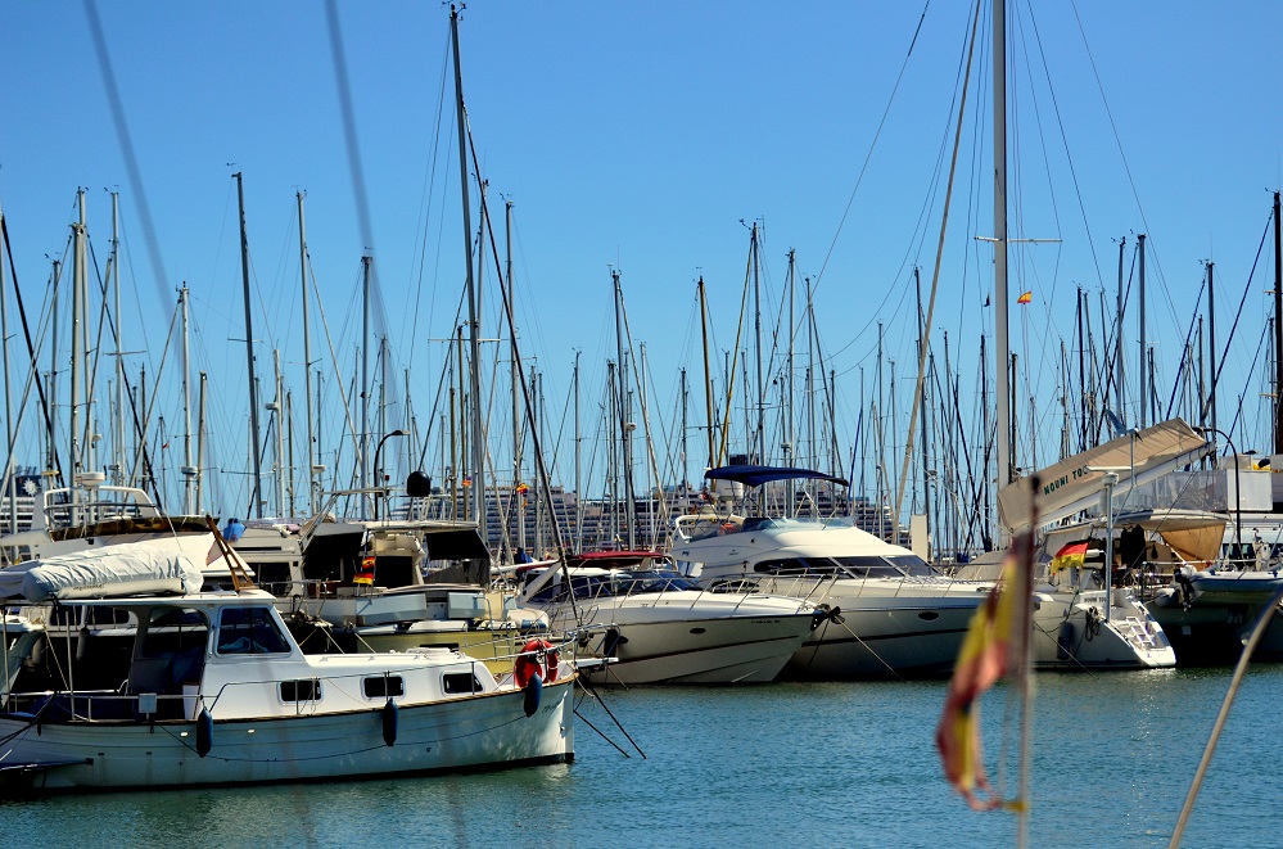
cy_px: 424
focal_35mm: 105
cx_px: 642
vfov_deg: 13.0
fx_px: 3733
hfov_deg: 19.5
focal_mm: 70
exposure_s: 1/8000
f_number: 4.5
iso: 720
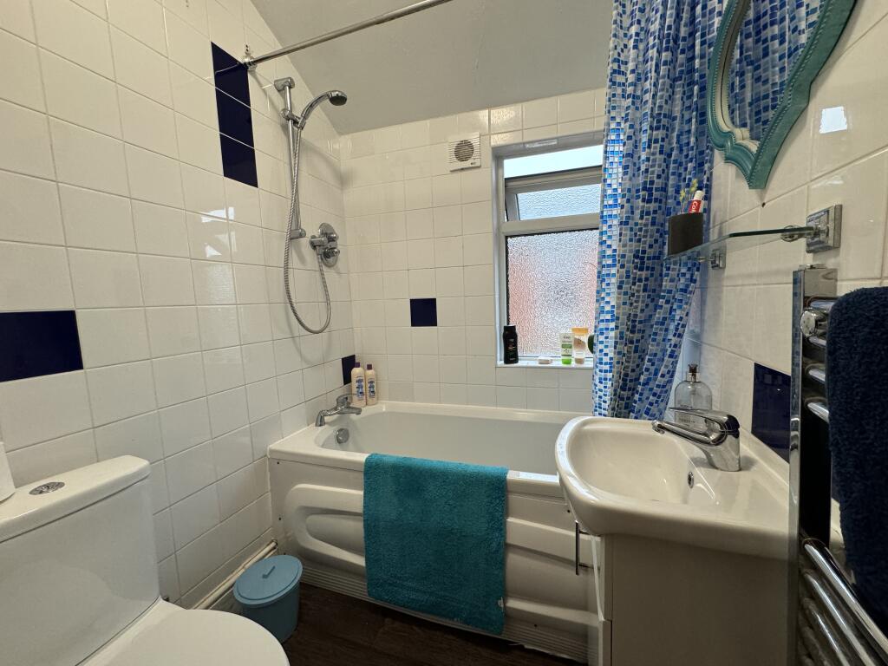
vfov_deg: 85.7
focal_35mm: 14
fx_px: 359
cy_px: 333
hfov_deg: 102.1
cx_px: 444
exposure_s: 1/100
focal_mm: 2.22
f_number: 2.2
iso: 200
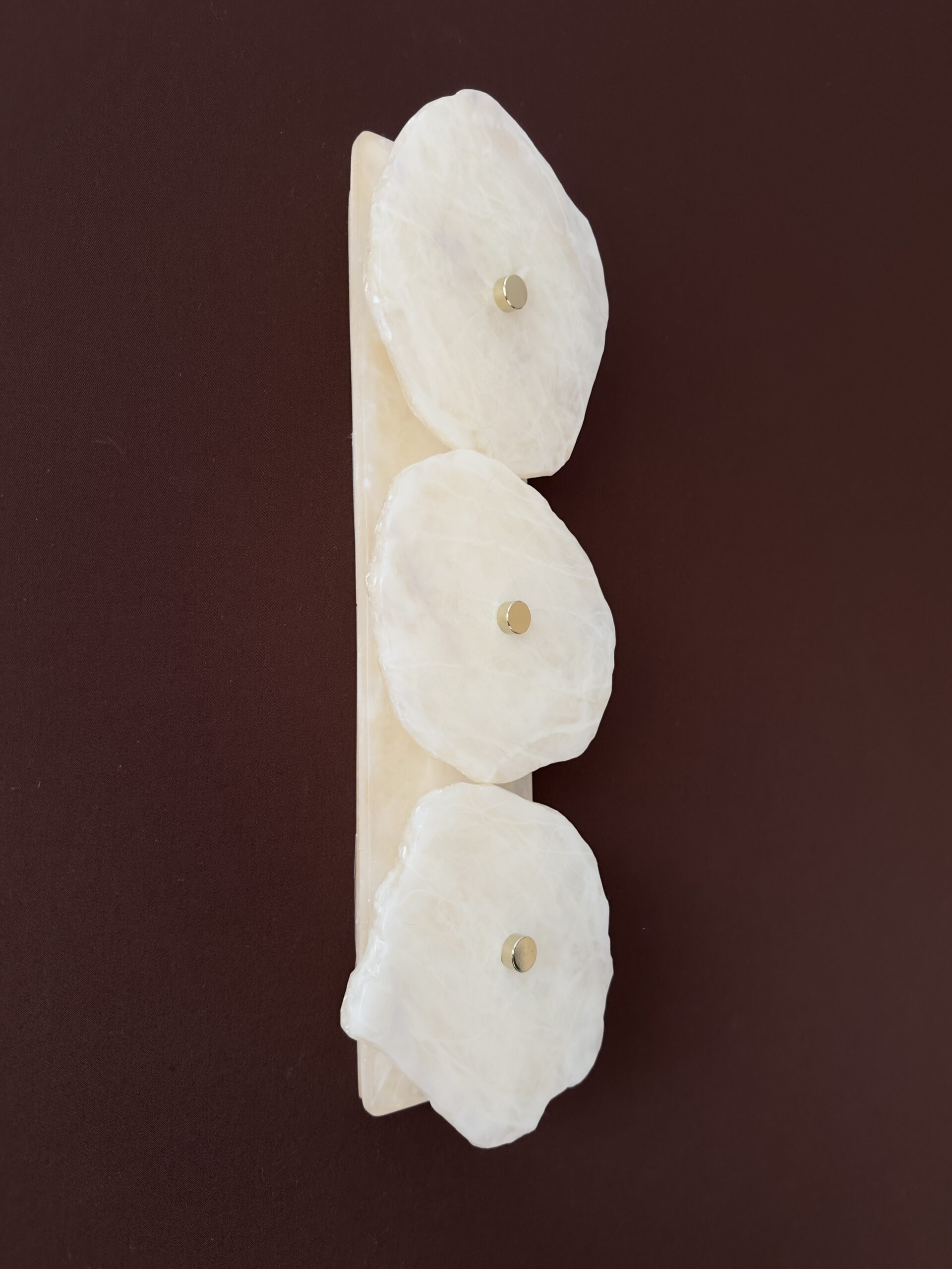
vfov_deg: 71.6
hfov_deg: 56.8
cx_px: 476
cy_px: 634
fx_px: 880
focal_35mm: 24
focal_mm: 6.86
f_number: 1.78
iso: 250
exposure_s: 1/100
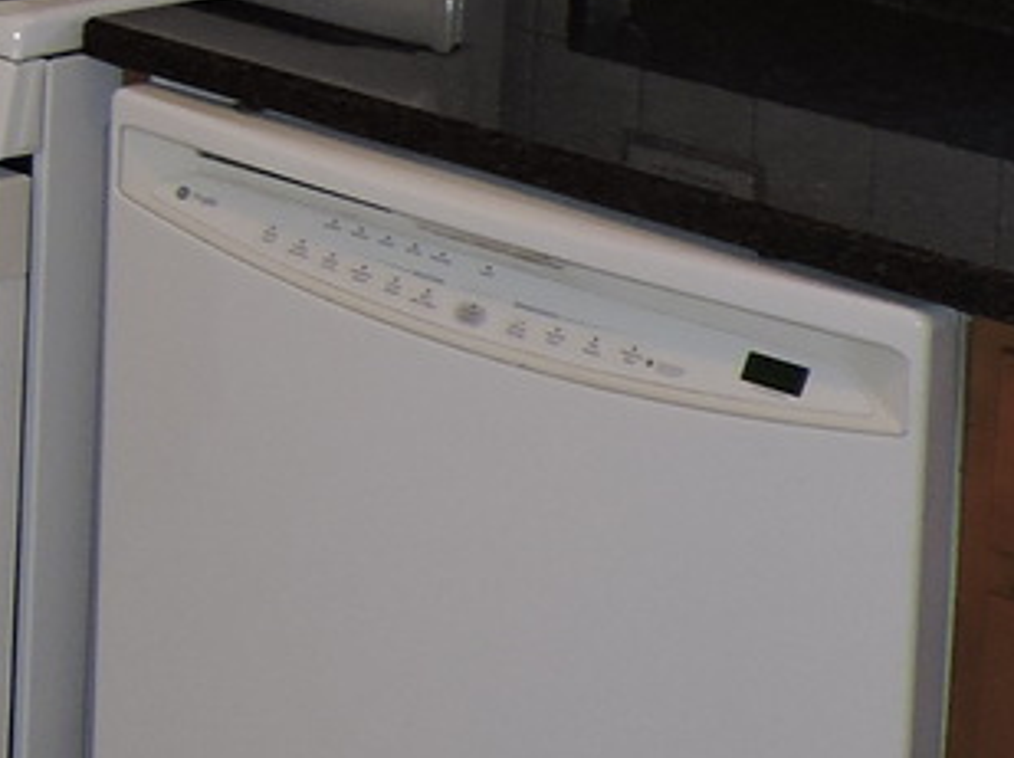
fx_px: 3277
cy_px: -669
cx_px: -1316
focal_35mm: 112
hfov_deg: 13.5
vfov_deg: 12.0
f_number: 3
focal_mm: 4.3
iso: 100
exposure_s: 1/40
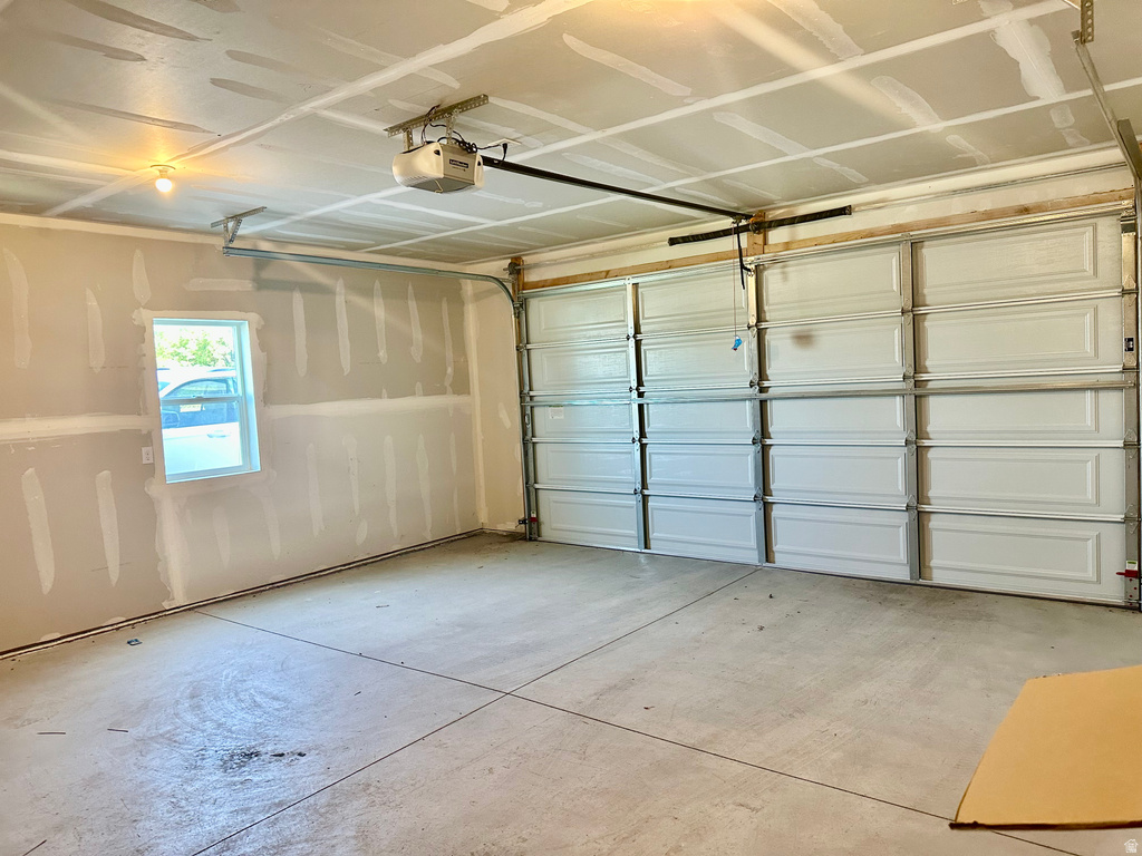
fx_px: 792
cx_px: 571
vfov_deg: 56.8
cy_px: 428
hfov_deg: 71.6
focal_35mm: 24
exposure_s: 1/60
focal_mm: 6.86
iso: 250
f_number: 1.78
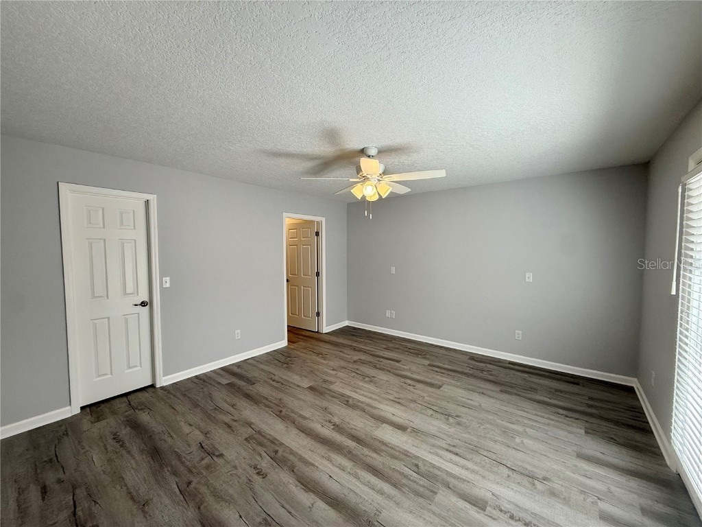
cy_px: 264
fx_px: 284
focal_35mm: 14
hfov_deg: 102.1
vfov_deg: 85.7
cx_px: 351
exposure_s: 1/126
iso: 64
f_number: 2.2
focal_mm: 2.22
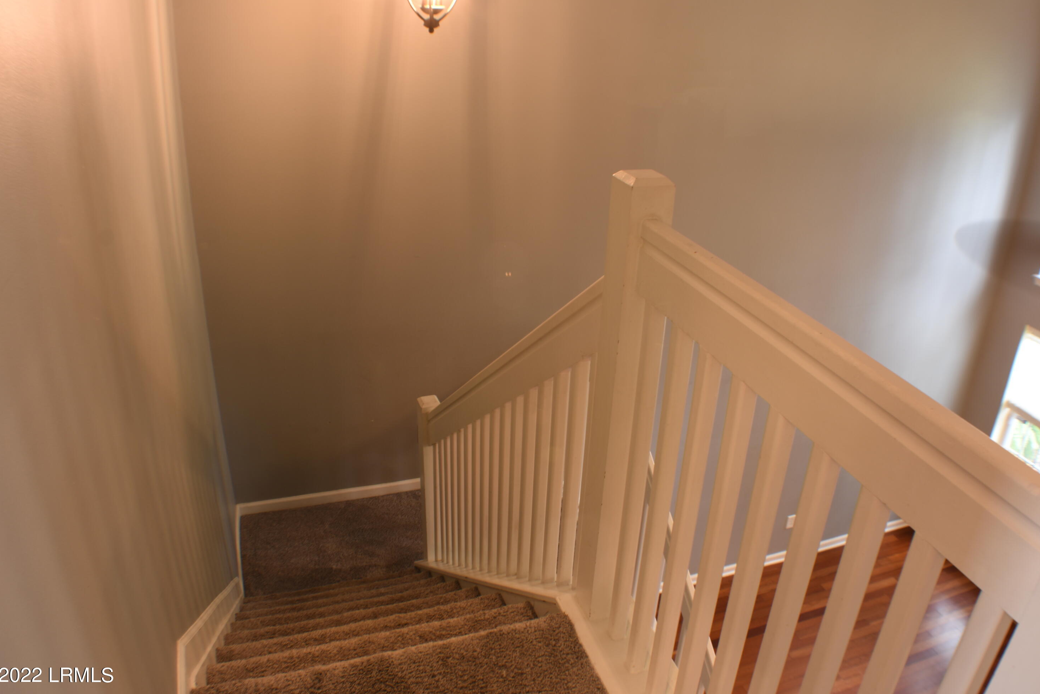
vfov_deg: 35.9
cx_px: 516
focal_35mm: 37
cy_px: 351
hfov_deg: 51.9
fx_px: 1069
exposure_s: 1.6
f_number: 7.1
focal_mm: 24
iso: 100
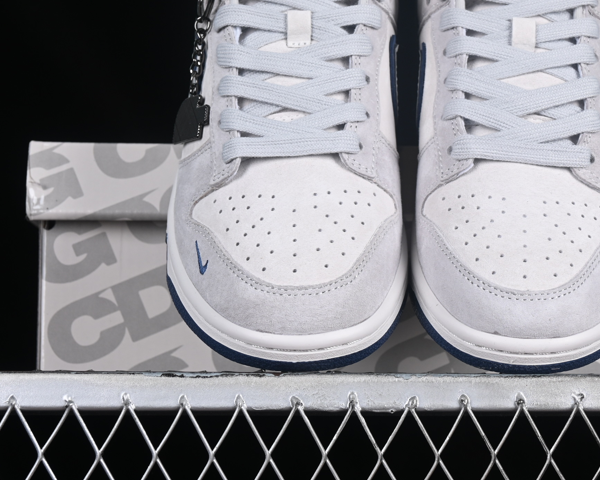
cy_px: 179
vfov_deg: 13.6
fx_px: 2007
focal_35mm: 113
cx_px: 393
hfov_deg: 17.0
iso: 160
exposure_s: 1/80
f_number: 8
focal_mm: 50
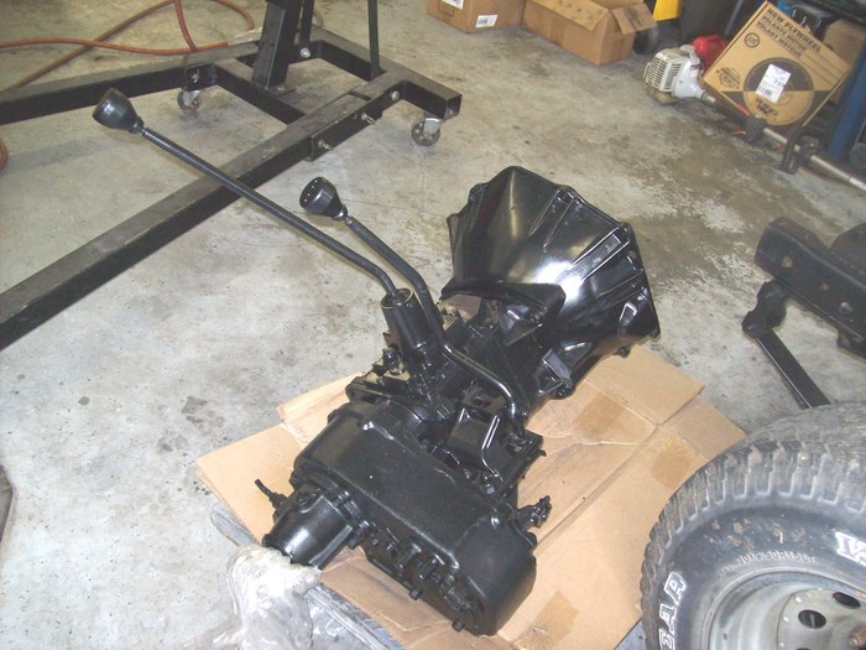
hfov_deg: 51.4
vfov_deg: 39.7
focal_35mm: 36
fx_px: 901
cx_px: 433
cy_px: 325
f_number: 2.7
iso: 200
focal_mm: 6
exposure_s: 1/64
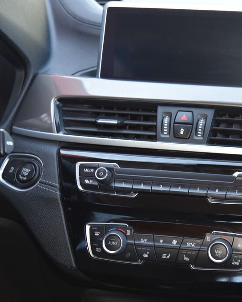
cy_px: 152
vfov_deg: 20.8
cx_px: 209
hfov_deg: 16.5
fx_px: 823
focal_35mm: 92
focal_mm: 65
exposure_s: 1/60
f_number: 4.5
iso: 500
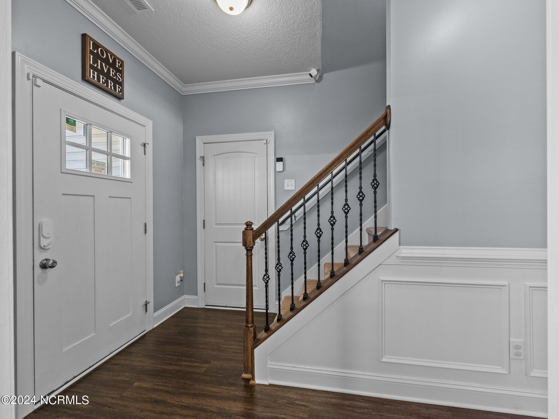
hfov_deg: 102.1
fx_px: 226
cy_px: 210
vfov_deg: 85.7
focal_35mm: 14
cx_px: 280
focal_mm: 7
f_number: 4
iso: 400
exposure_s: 1/20
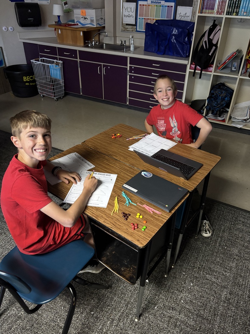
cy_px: 167
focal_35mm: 26
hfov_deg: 53.1
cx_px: 125
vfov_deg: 67.3
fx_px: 250
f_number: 1.6
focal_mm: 5.96
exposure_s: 1/40
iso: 320
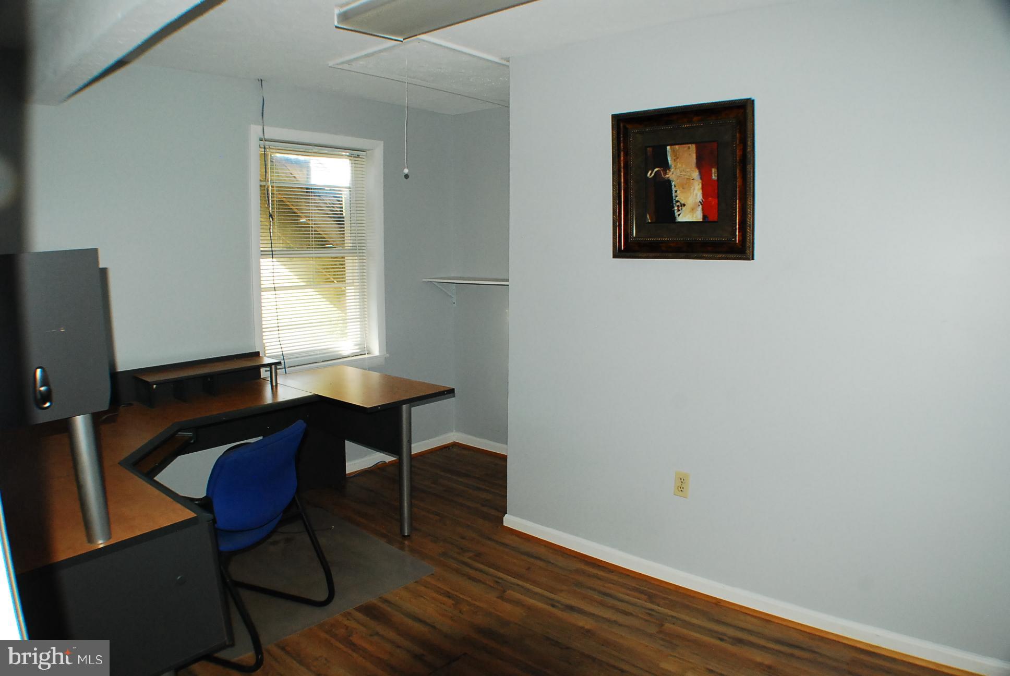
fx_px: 843
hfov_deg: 61.9
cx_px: 505
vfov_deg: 43.7
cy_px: 338
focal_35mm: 30
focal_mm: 20
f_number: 8
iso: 1000
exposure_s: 1/60
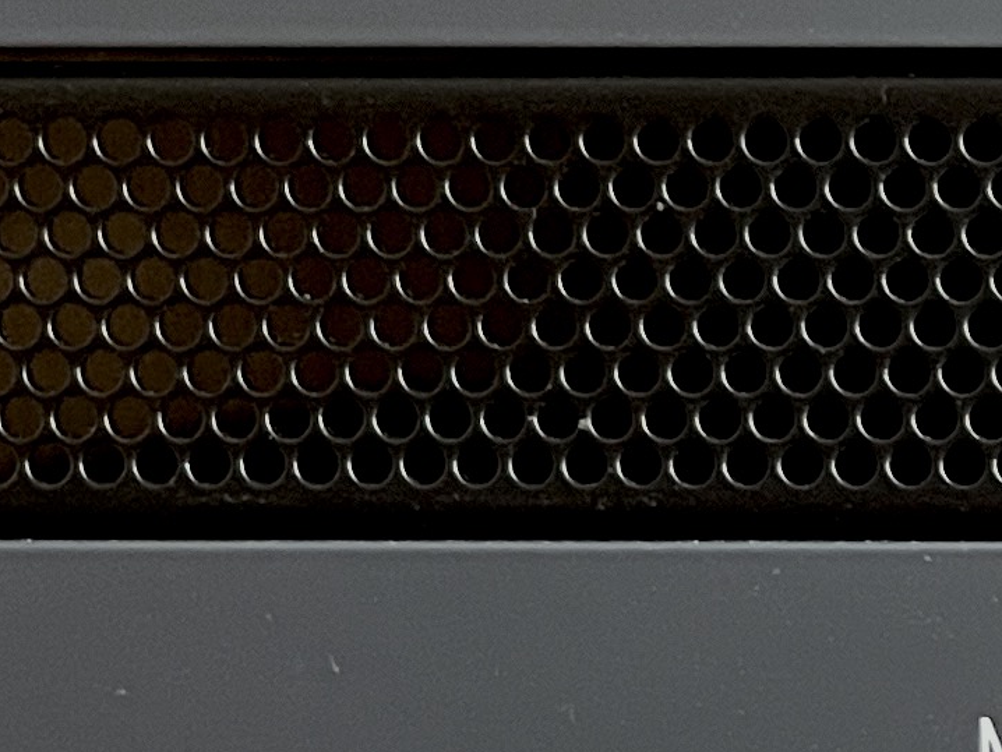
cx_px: 2074
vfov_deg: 10.2
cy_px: 379
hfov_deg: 11.9
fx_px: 4228
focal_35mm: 146
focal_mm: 5.1
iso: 400
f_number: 1.6
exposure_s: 1/60
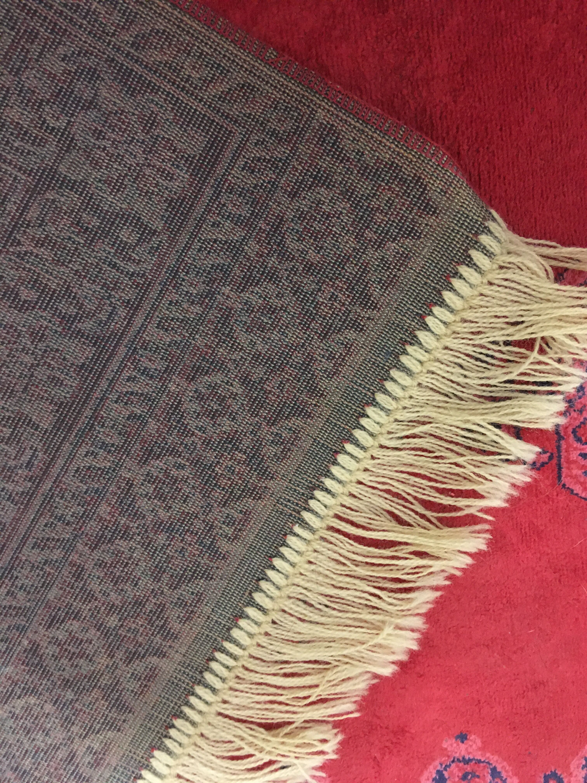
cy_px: 392
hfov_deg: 48.2
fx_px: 656
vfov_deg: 61.7
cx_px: 294
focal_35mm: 29
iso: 400
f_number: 2.2
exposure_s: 1/17
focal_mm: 4.15
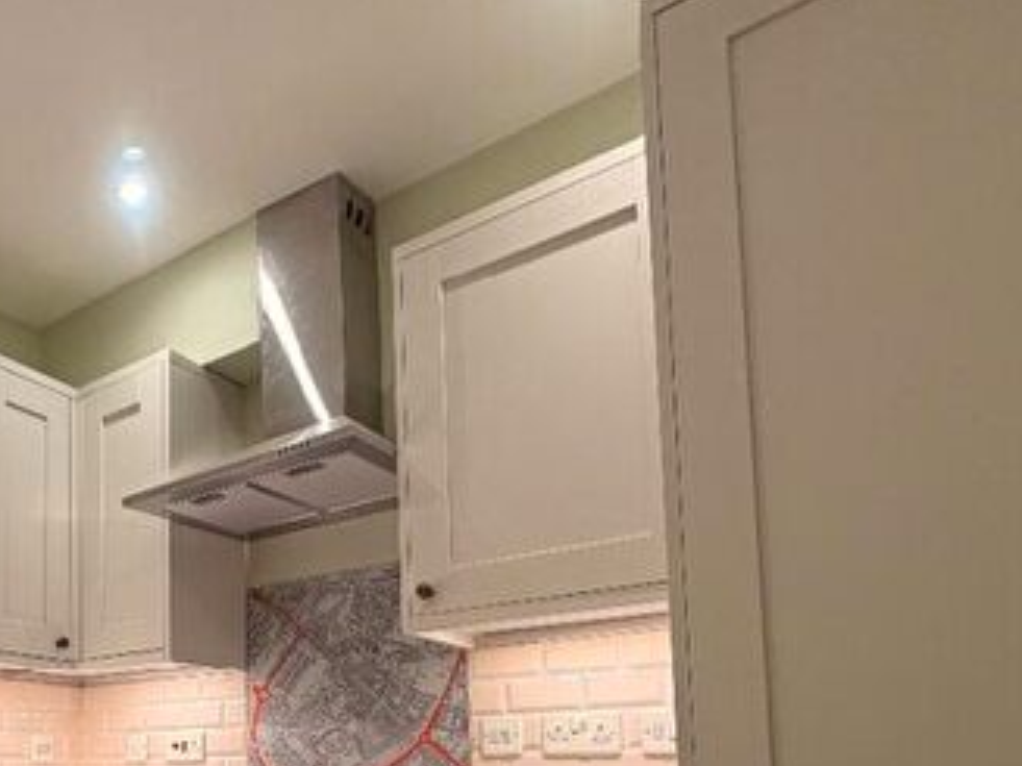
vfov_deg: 42.5
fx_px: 885
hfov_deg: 54.6
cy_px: 705
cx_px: 166
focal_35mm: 30
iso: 100
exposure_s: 1/100
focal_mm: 2.22
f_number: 2.2
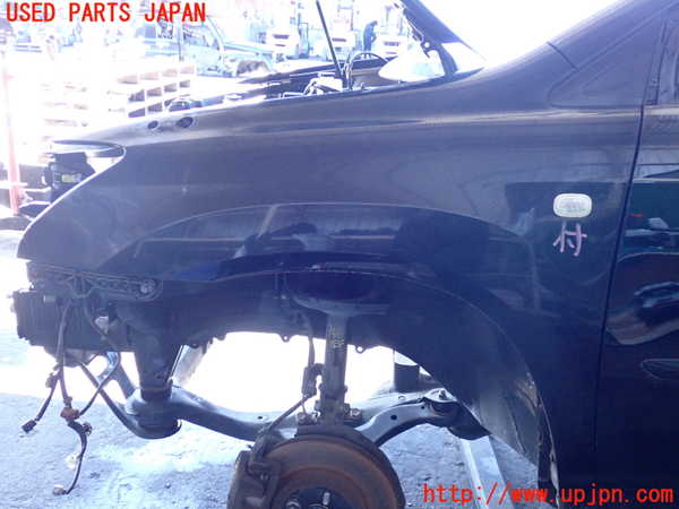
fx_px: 706
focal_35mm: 36
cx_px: 340
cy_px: 254
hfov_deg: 51.4
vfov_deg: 39.7
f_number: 2.5
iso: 1000
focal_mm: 6.37
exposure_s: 1/125
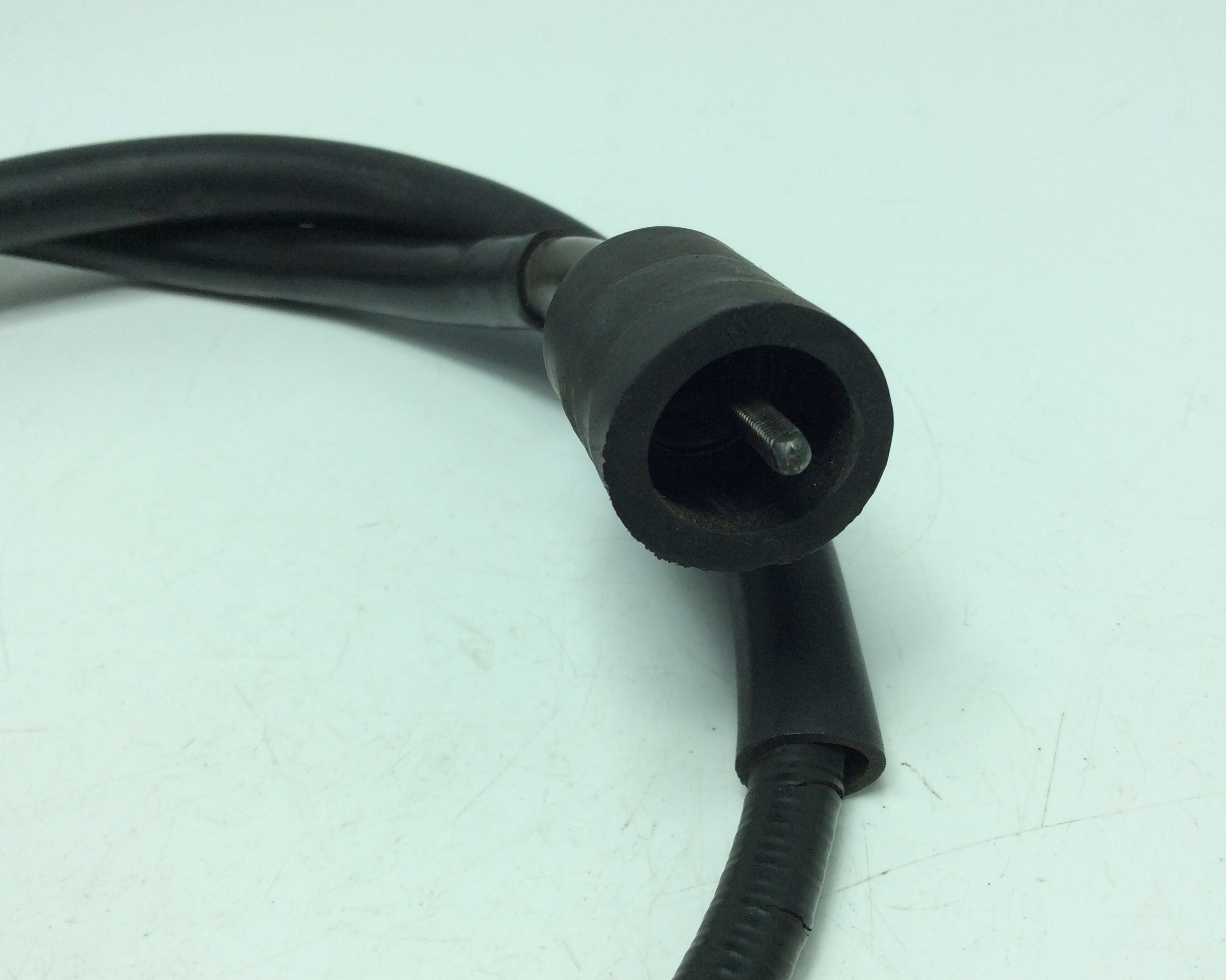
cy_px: 488
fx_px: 1234
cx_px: 627
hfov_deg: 52.8
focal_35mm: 34
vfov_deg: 43.4
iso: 32
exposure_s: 1/520
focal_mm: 3.3
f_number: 2.4
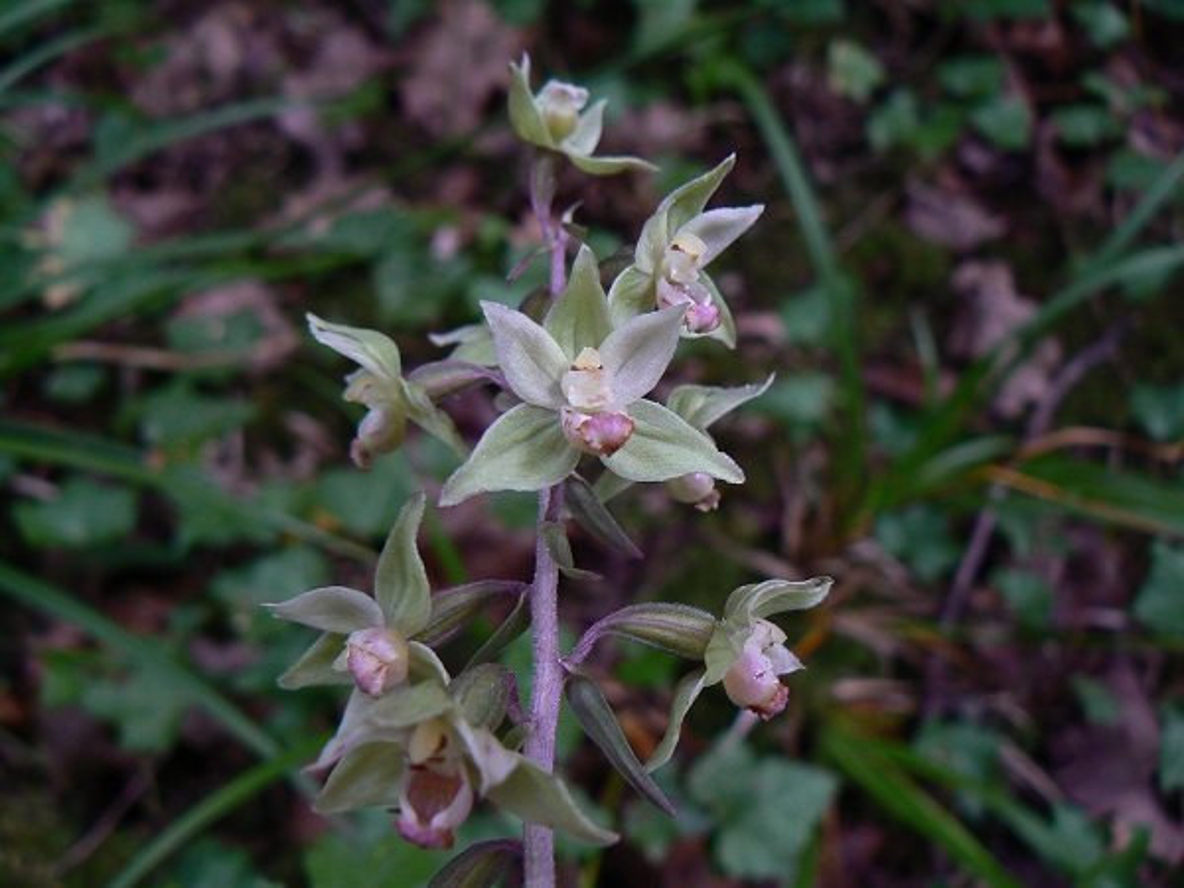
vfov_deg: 39.7
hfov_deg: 51.4
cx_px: 592
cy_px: 444
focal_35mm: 36
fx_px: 1231
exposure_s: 1/30
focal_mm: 6
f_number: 2.8
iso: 125
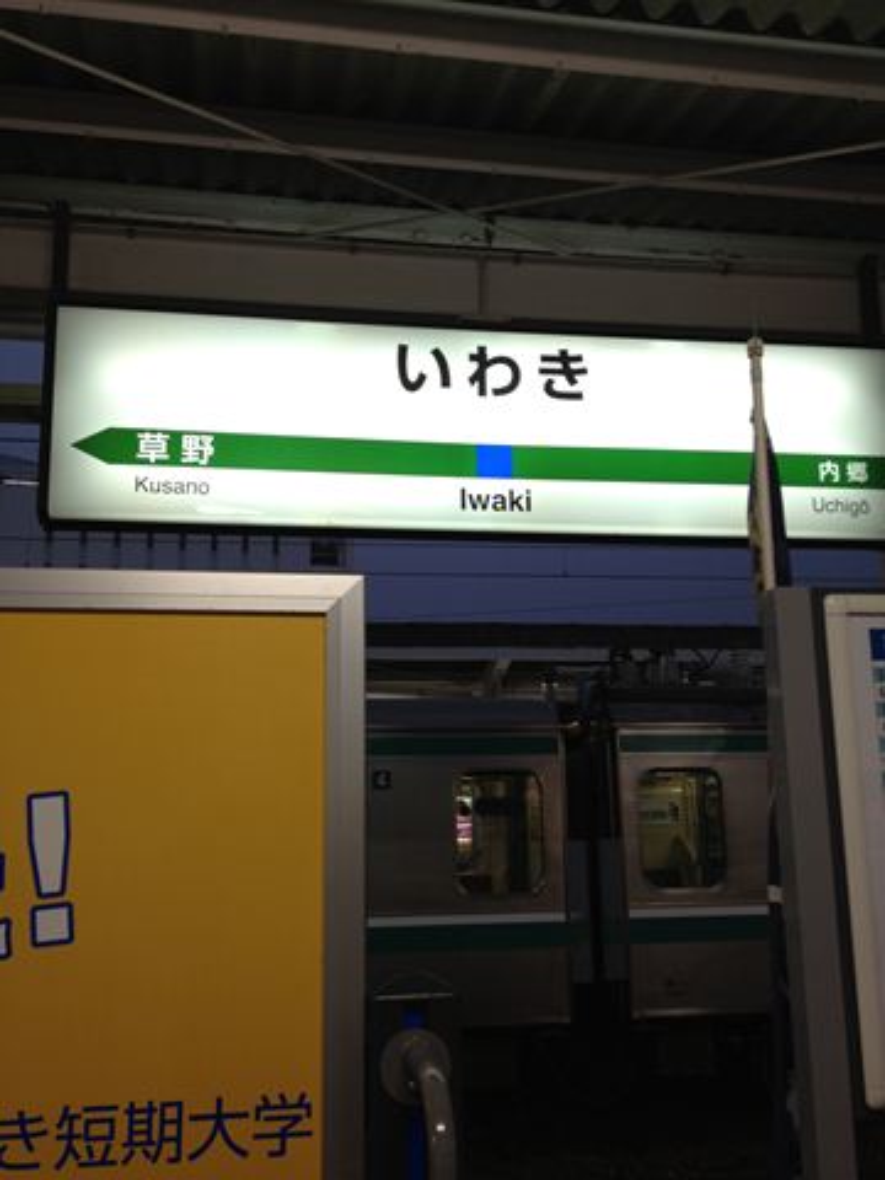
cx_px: 442
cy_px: 590
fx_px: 1193
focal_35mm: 35
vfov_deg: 52.6
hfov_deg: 40.7
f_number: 2.4
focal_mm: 4.28
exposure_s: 1/30
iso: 64
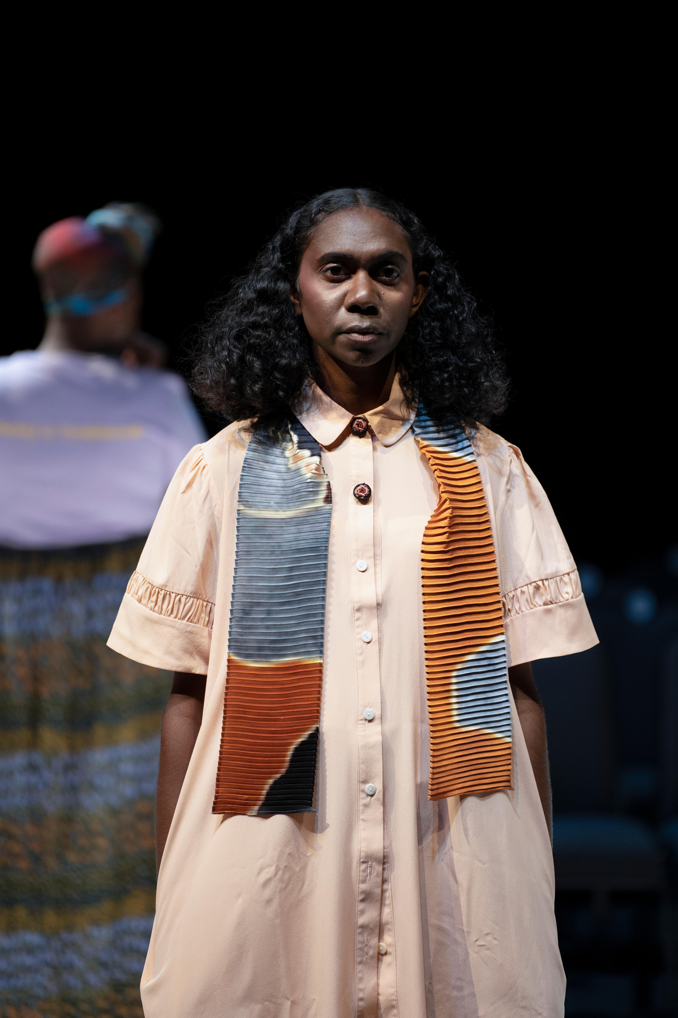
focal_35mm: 150
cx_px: 339
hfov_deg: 9.1
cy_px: 509
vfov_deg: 13.7
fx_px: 4237
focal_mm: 150
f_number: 2.8
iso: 2000
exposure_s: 1/160
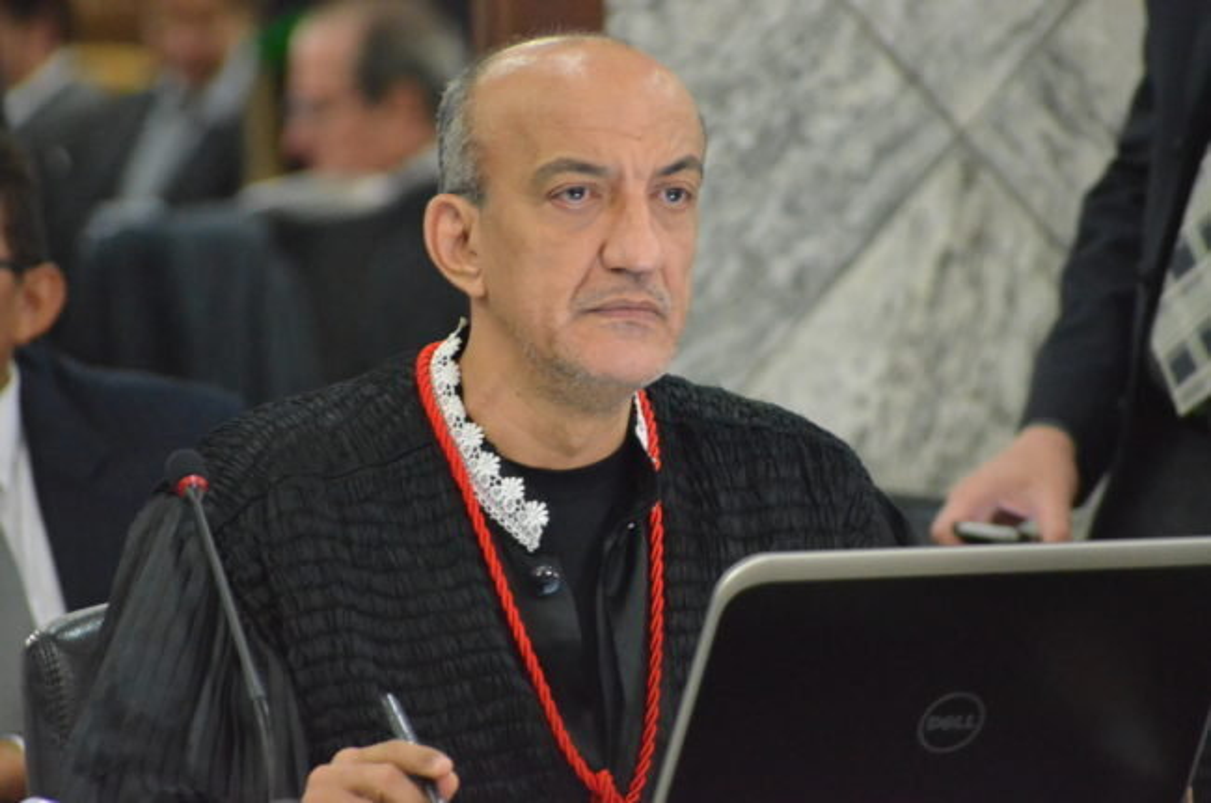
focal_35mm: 405
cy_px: 402
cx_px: 606
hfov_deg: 5.1
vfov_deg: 3.4
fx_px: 13600
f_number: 5.6
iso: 6400
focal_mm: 270
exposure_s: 1/60
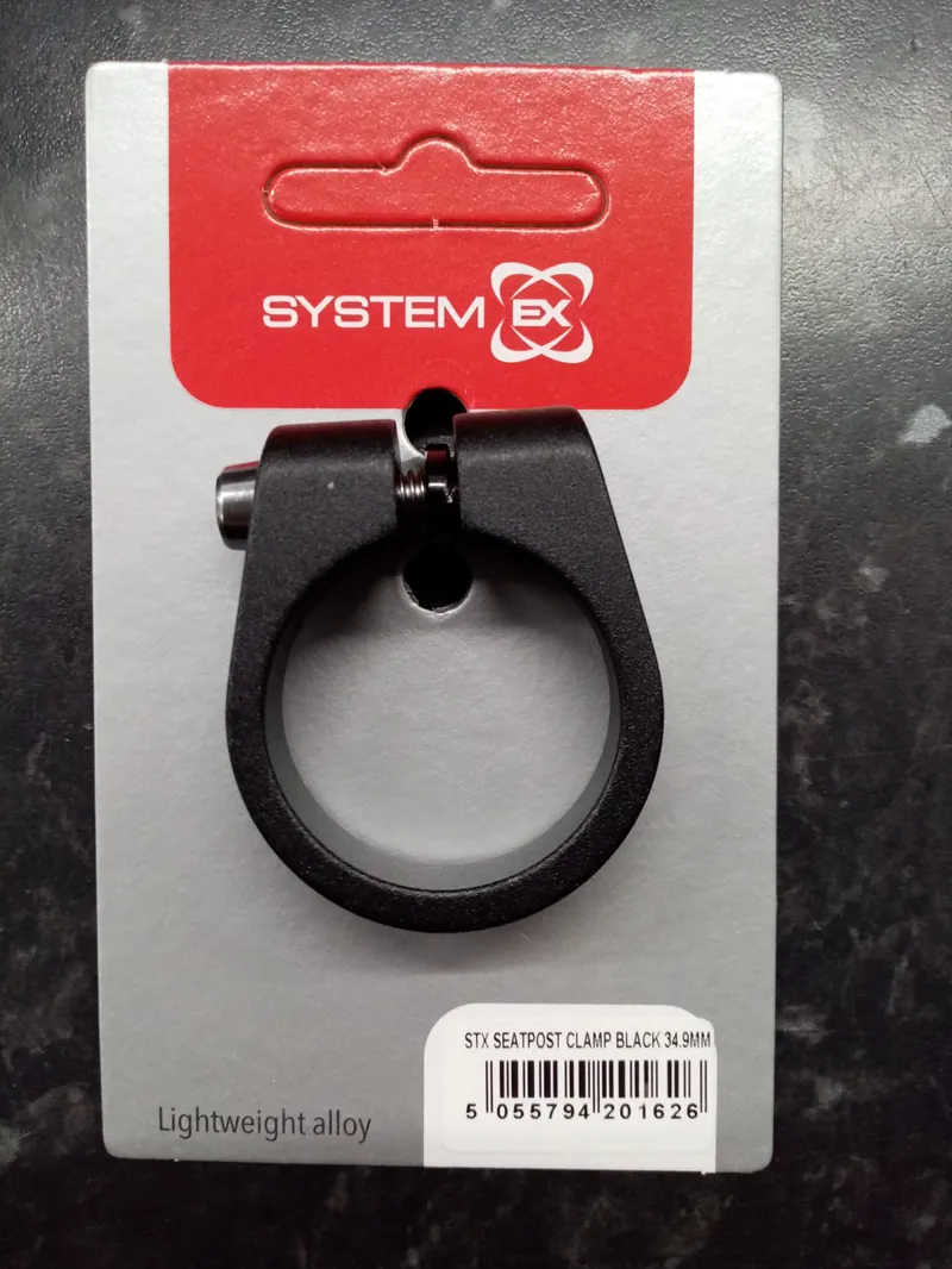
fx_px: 953
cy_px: 634
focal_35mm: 26
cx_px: 476
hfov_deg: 53.1
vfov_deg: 67.3
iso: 351
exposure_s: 1/33.3
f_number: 1.8
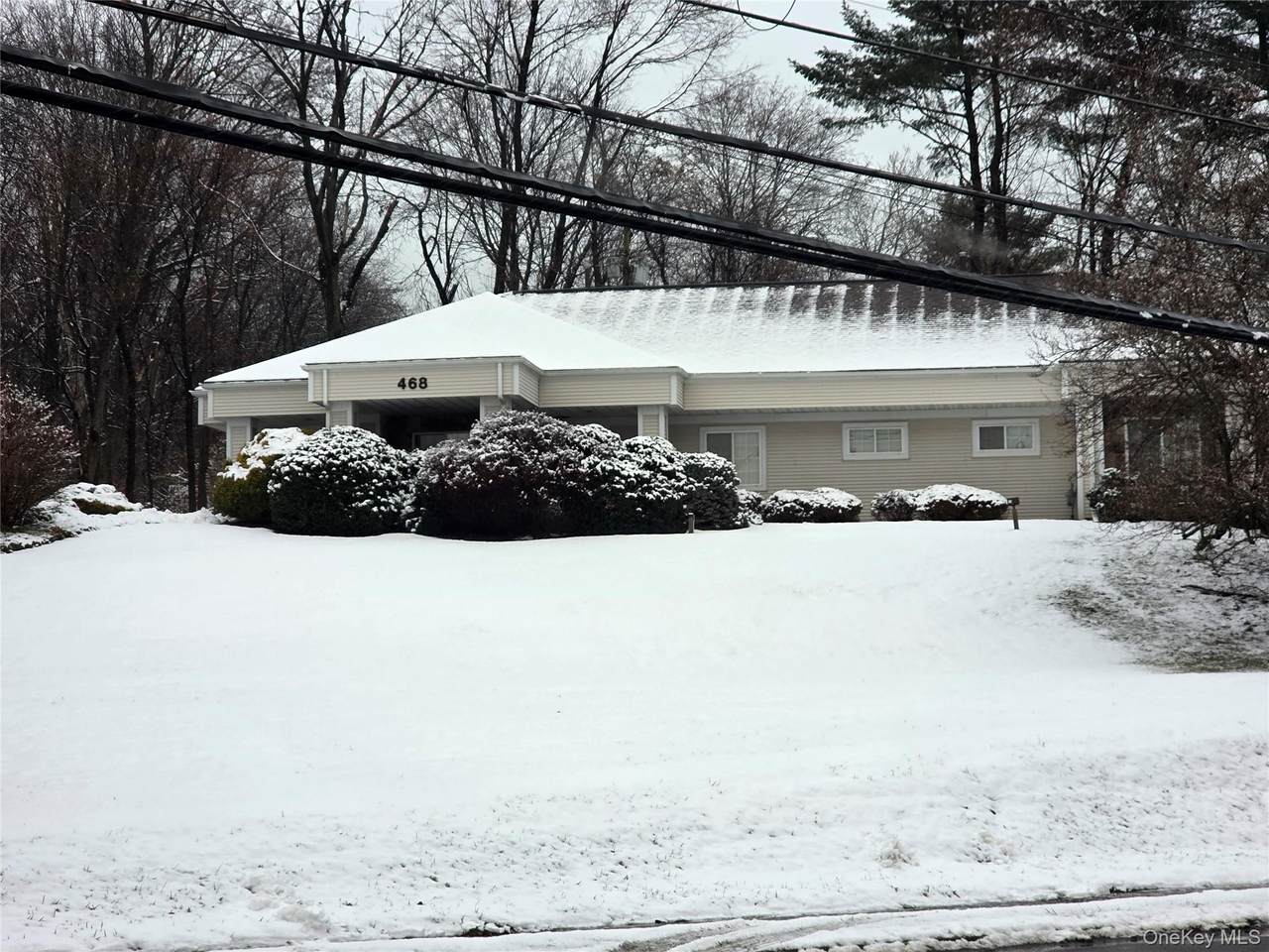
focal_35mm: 69
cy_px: 476
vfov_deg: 21.3
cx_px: 634
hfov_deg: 28.2
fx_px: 2529
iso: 125
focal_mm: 7.9
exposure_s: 1/120
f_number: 2.4
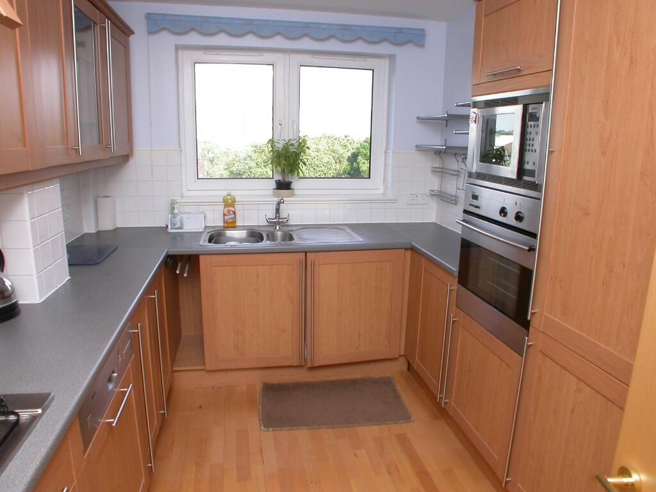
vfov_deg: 37.7
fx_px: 720
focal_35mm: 38
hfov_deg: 49.0
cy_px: 246
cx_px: 328
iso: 100
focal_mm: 7.85
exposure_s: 1/87.7
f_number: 3.7
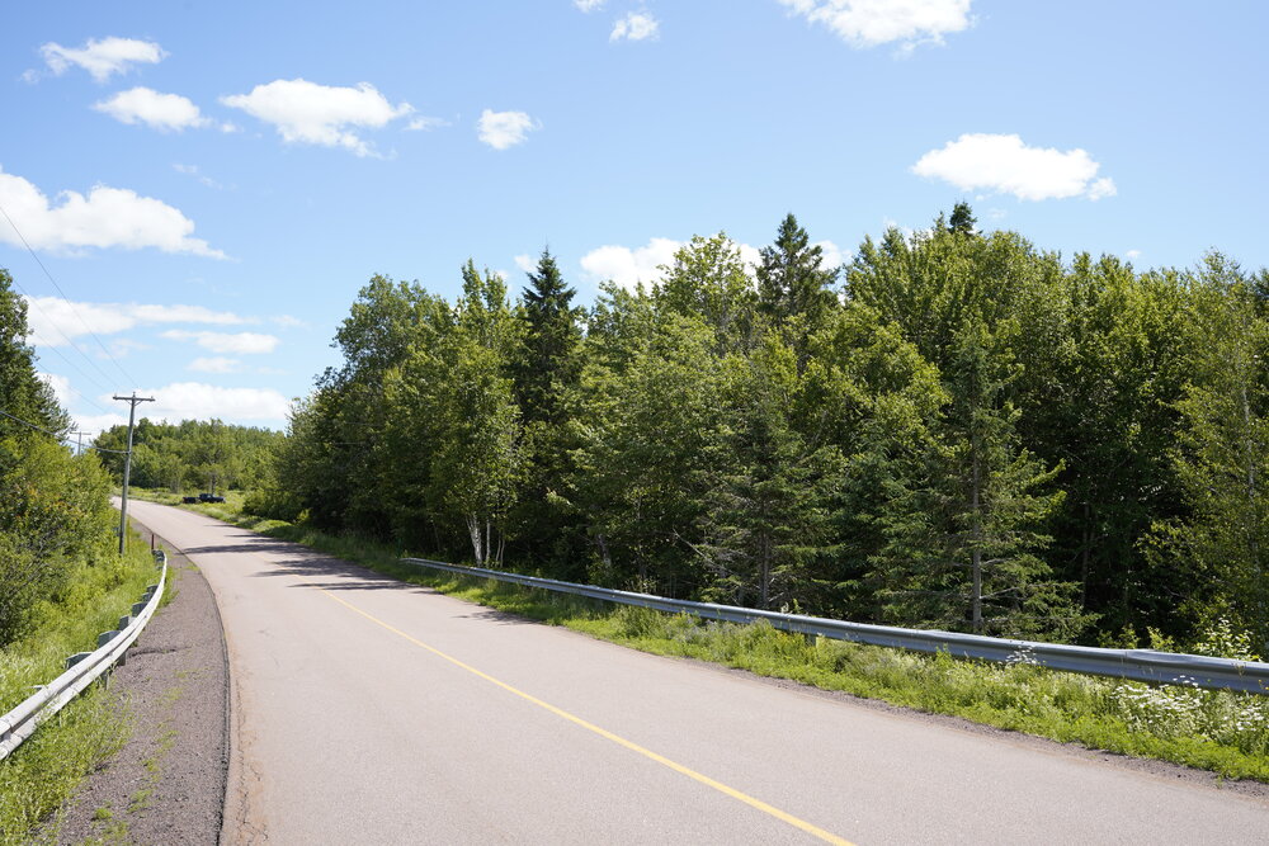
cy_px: 423
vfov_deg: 42.3
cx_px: 634
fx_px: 1093
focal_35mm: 31
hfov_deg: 60.3
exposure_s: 1/80
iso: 100
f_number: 11
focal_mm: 31
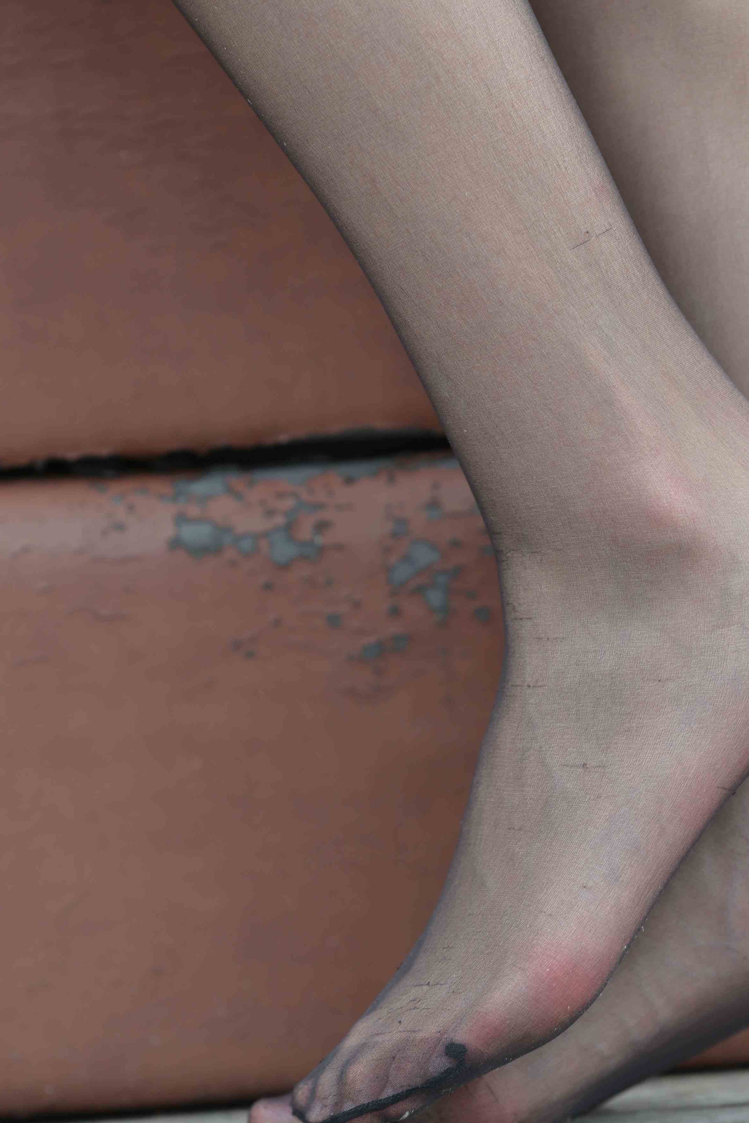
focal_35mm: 261
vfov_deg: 7.9
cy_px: 501
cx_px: 456
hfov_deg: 5.3
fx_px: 8145
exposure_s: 1/320
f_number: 4
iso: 200
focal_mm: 200
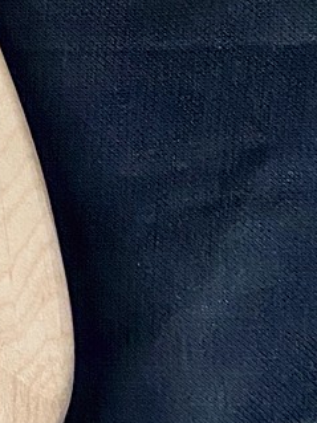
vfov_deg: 16.4
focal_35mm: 115
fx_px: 1405
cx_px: -379
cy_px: -93
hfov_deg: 11.3
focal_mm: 4.25
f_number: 1.8
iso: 500
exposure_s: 1/40
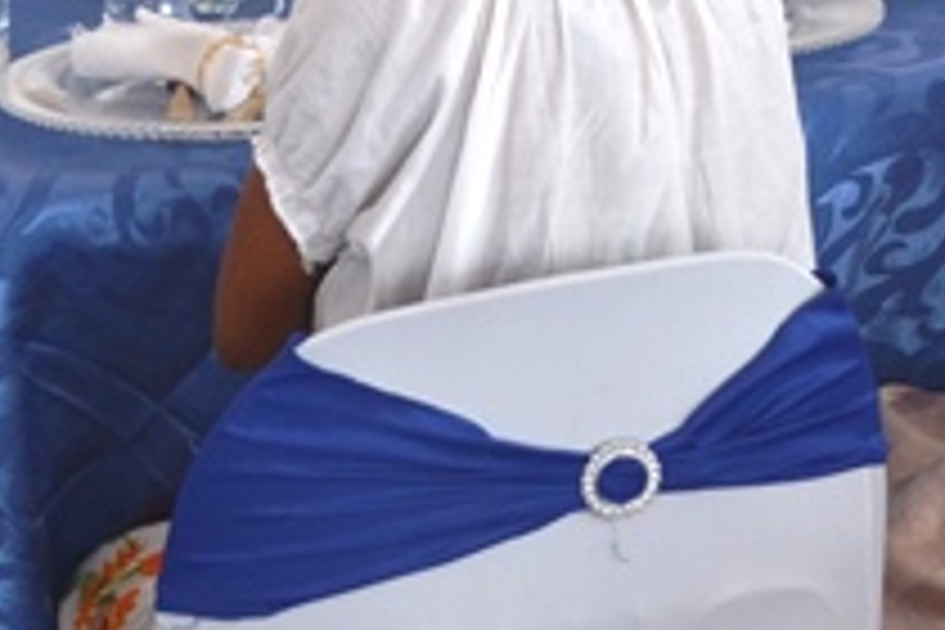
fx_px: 4886
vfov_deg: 7.2
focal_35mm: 186
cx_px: 724
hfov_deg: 11.0
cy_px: -558
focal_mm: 29
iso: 320
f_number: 5.6
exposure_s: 1/125
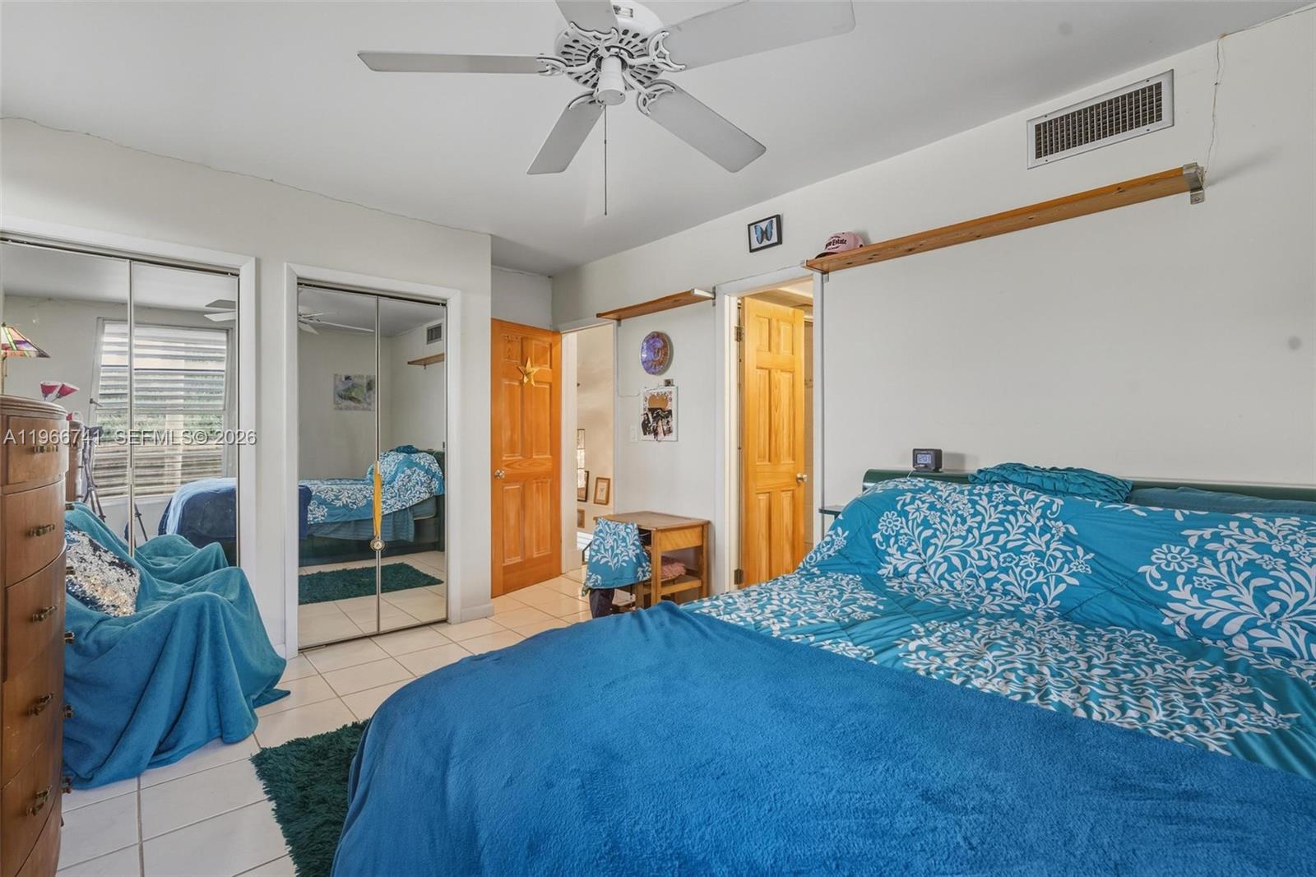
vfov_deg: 73.7
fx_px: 585
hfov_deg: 96.7
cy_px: 438
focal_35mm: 16
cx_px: 658
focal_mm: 16
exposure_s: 1/15
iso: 200
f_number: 8
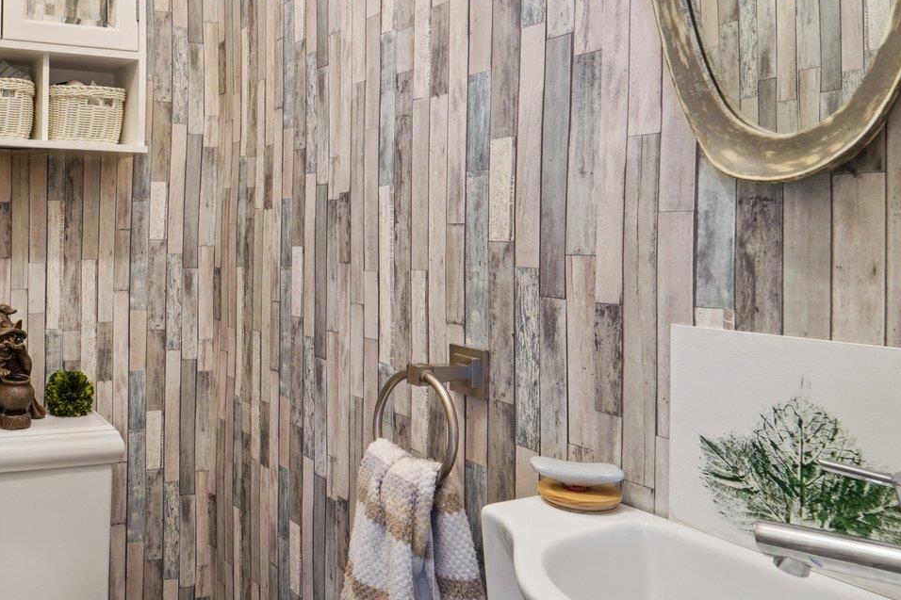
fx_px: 751
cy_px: 211
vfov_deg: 43.1
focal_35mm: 30
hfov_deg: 55.7
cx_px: 134
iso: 400
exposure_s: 1/3.33
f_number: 8
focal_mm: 14
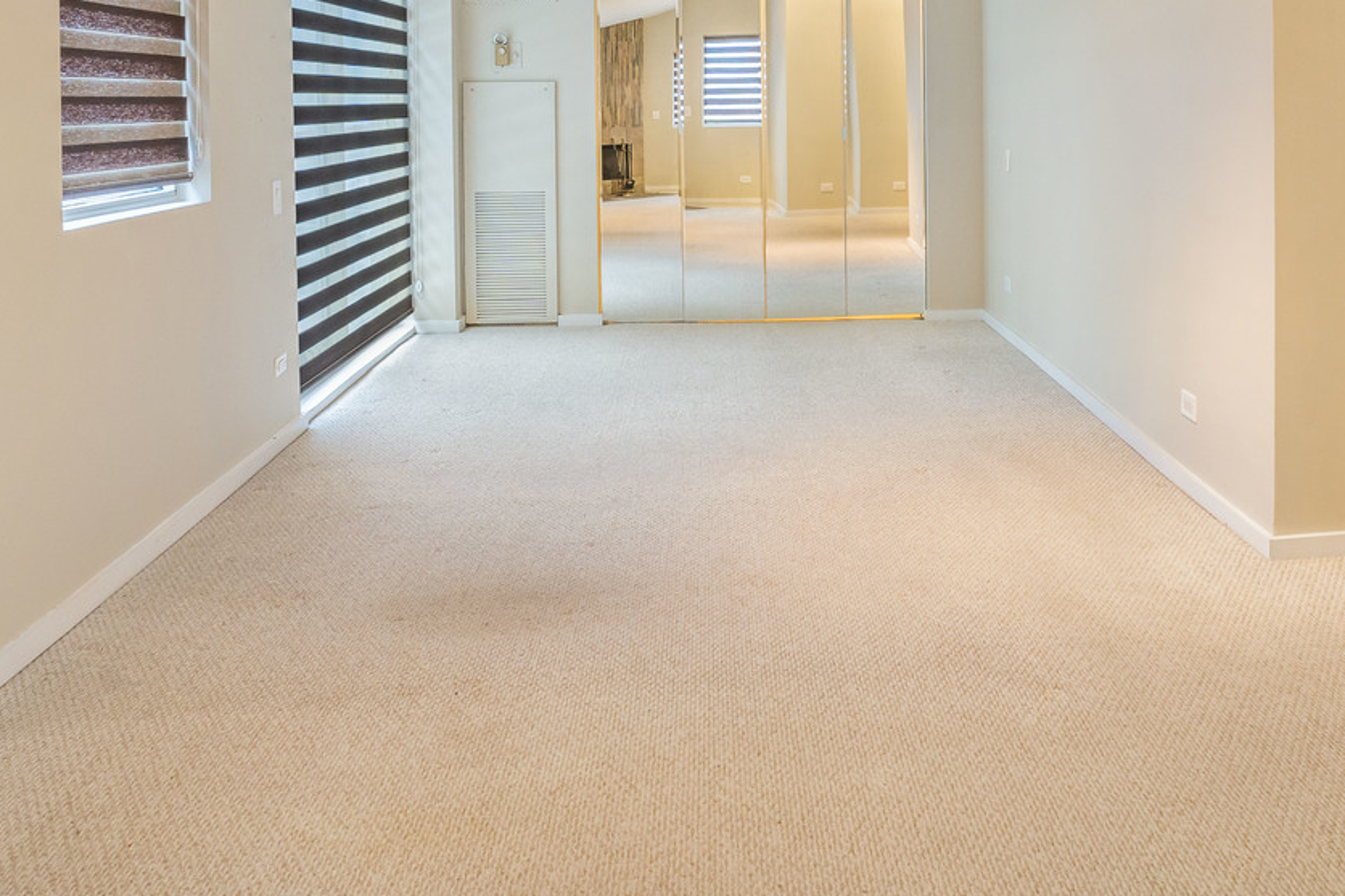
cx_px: 793
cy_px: 117
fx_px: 1158
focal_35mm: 31
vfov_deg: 39.7
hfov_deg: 59.9
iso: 640
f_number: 9
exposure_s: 1
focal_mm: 16
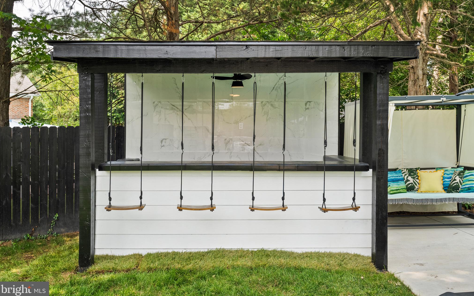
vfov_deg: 35.3
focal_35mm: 36
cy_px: 139
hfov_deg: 54.0
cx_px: 236
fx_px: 465
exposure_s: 1/160
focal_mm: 35
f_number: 7.1
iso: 200
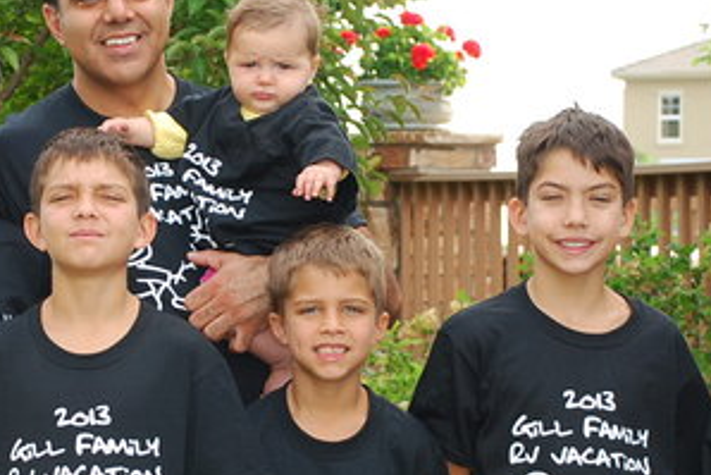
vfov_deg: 7.9
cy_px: 298
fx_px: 3438
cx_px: 241
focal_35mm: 174
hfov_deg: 11.8
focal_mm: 48
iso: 200
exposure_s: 1/100
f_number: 4.8
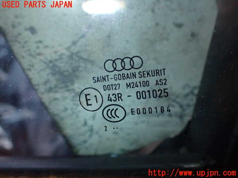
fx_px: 206
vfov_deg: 46.8
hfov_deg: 60.0
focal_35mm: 30
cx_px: 119
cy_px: 89
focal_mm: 5.4
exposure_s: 1/30
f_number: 6.3
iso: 800
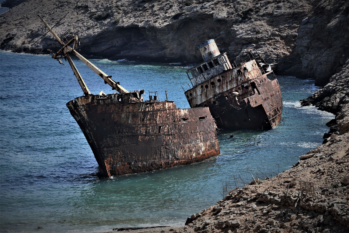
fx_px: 1231
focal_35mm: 127
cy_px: 116
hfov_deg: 16.1
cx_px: 174
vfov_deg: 10.8
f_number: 8
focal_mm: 85
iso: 140
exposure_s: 1/250
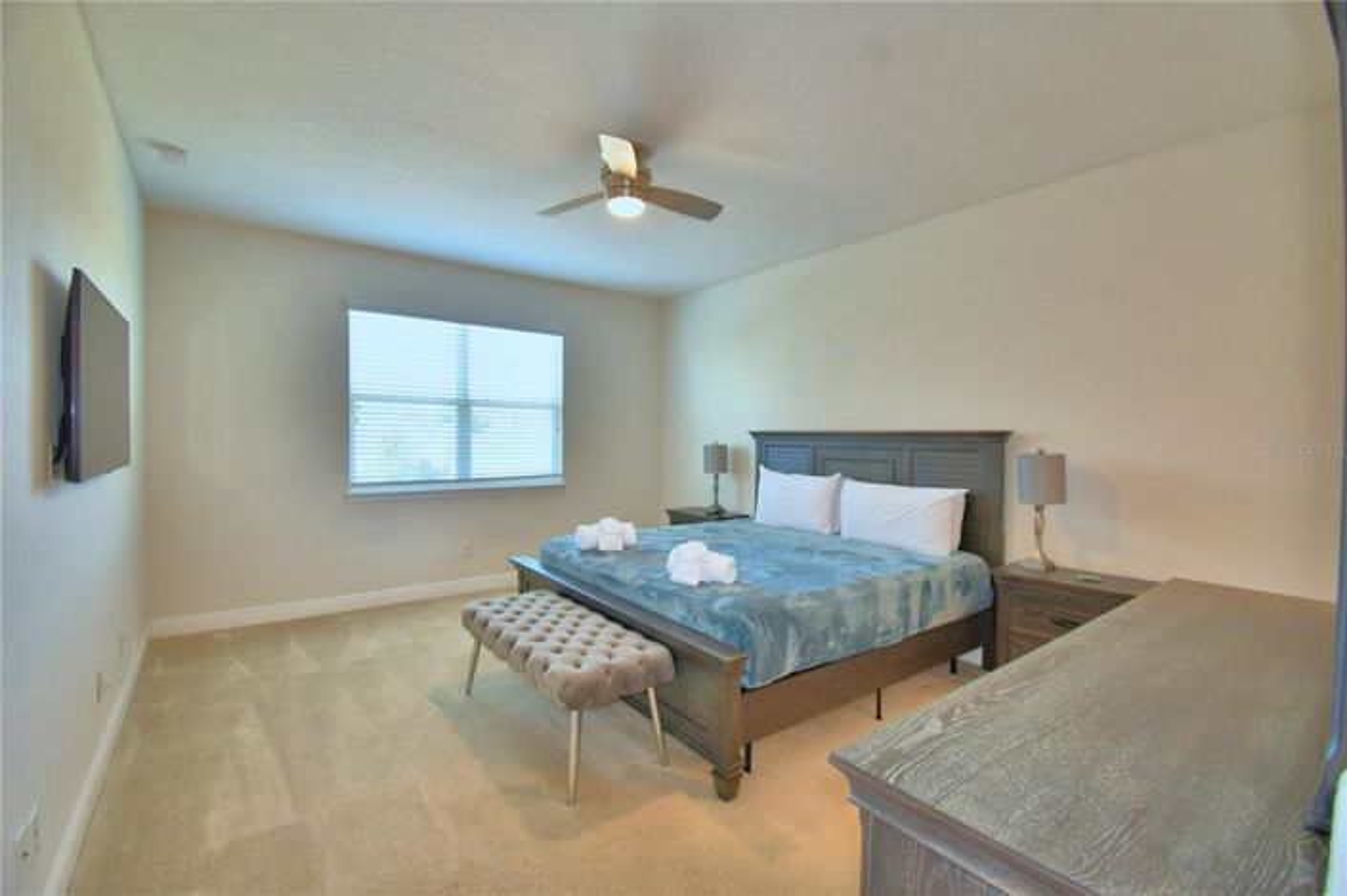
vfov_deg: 77.2
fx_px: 561
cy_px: 448
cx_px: 674
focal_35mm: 15
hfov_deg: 100.4
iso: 220
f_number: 4.5
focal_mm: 10
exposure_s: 1/30
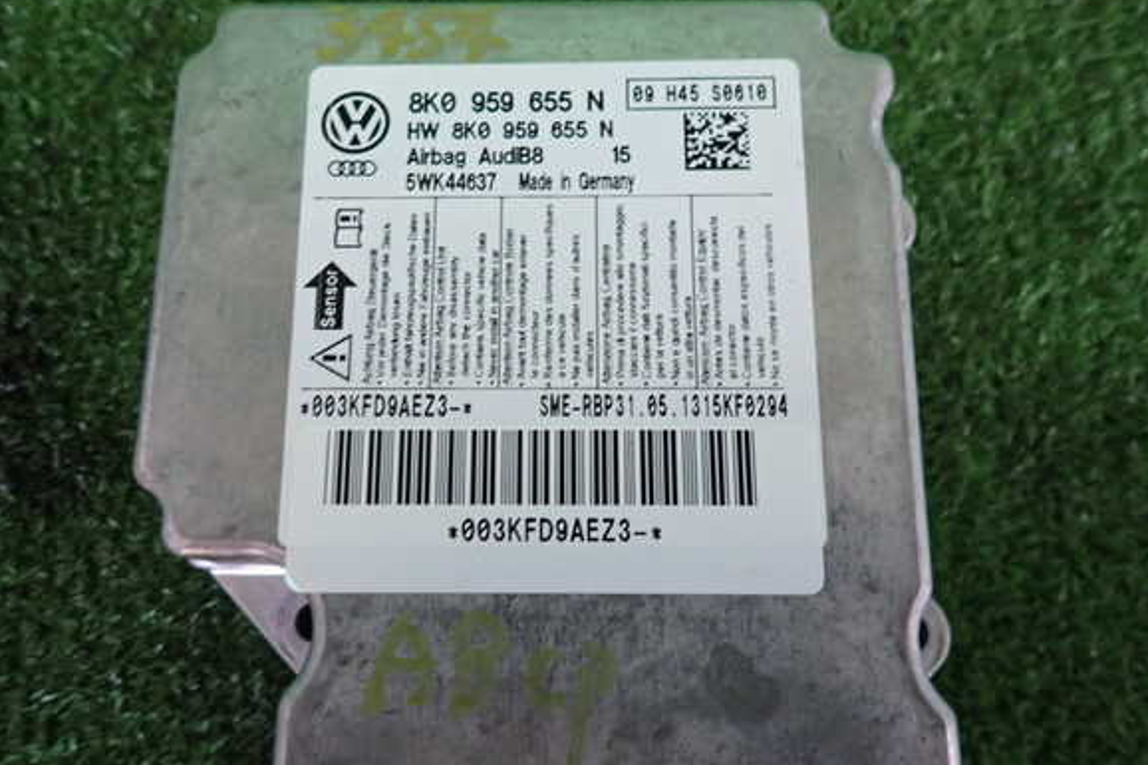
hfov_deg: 67.4
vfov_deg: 47.9
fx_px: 861
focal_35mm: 27
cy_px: 374
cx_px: 558
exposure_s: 1/30
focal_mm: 4.5
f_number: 2
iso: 320
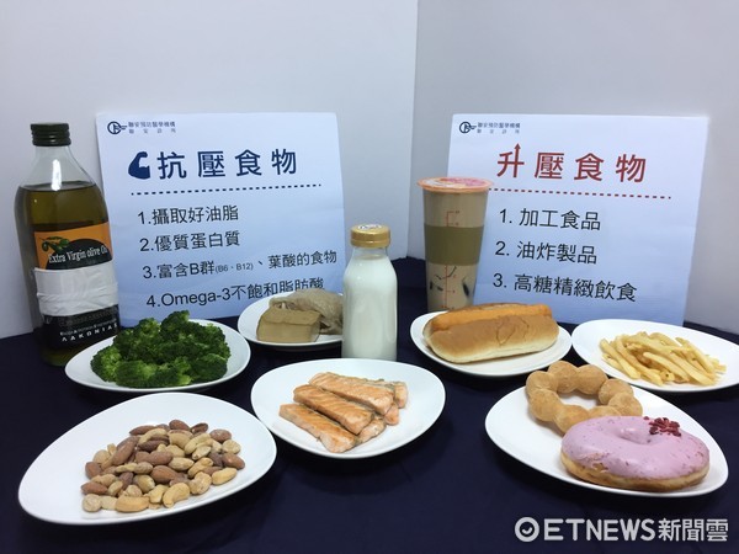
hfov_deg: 61.7
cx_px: 370
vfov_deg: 48.2
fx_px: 619
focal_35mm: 29
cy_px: 277
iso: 64
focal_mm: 4.15
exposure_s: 1/30
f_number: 2.2
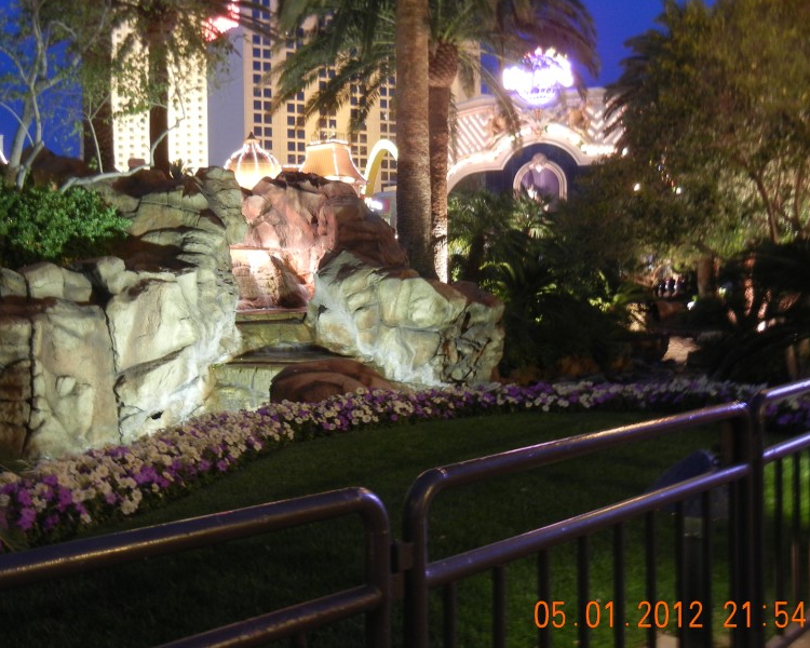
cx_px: 321
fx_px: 959
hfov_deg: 45.5
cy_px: 286
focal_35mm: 40
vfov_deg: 37.3
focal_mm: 5.4
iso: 200
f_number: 3.5
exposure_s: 1/1.9
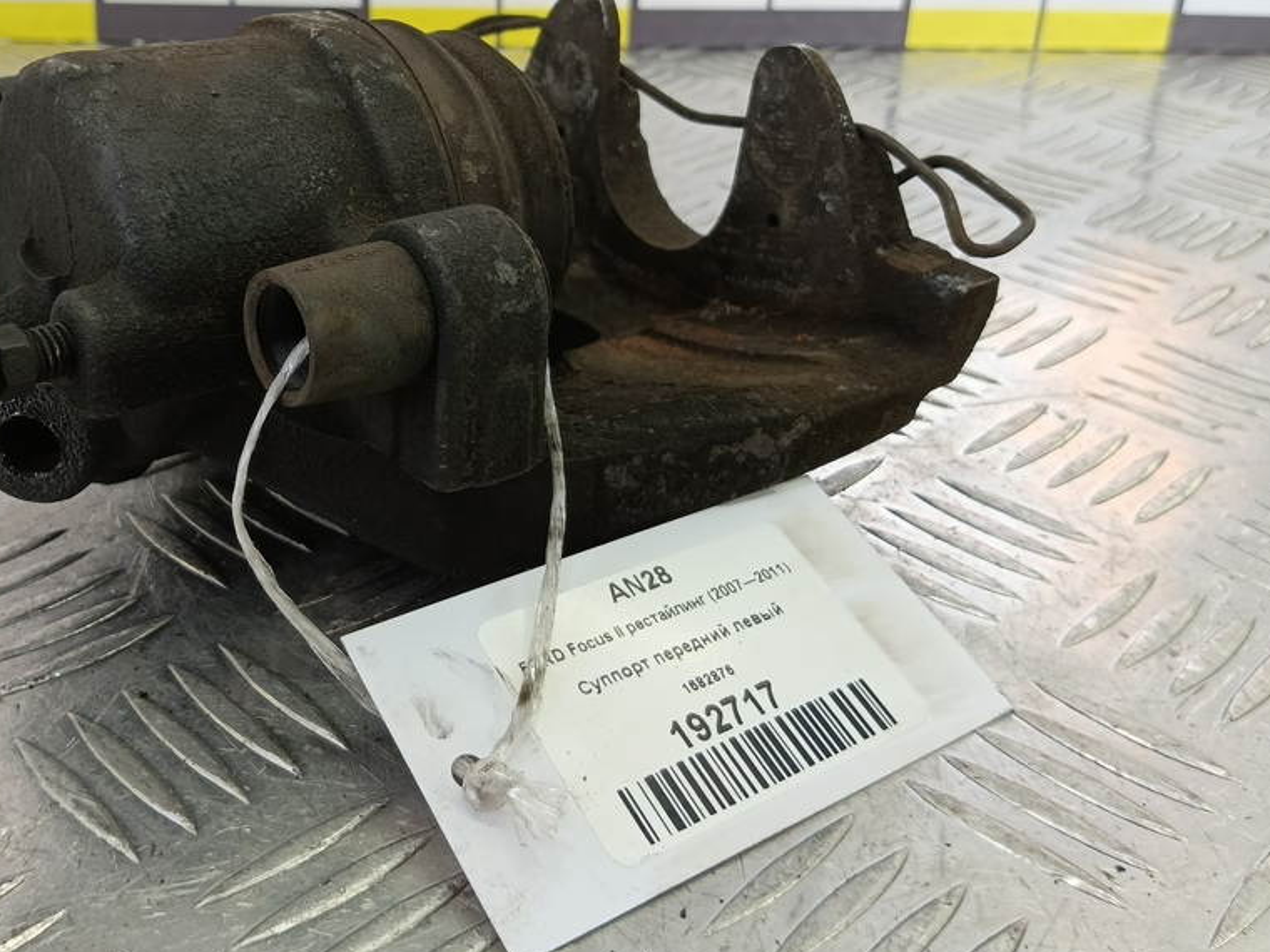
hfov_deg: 57.5
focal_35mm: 31
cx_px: 466
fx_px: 1137
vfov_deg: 45.0
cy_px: 347
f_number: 1.6
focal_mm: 4.11
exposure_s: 1/50
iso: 110
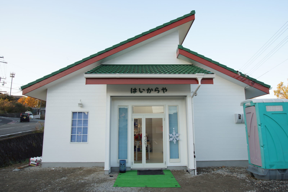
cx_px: 144
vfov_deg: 56.2
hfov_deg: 77.3
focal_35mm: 22
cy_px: 96
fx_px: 180
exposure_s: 1/60
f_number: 6.3
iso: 100
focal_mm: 15
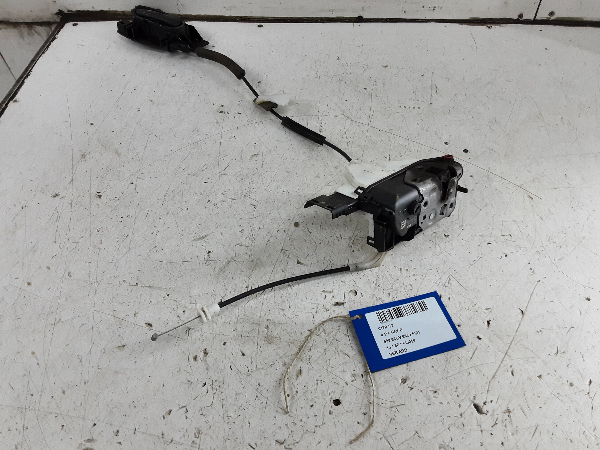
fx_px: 468
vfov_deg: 51.4
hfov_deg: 65.3
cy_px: 225
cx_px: 300
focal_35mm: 27
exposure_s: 1/50
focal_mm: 2.91
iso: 80
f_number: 1.9
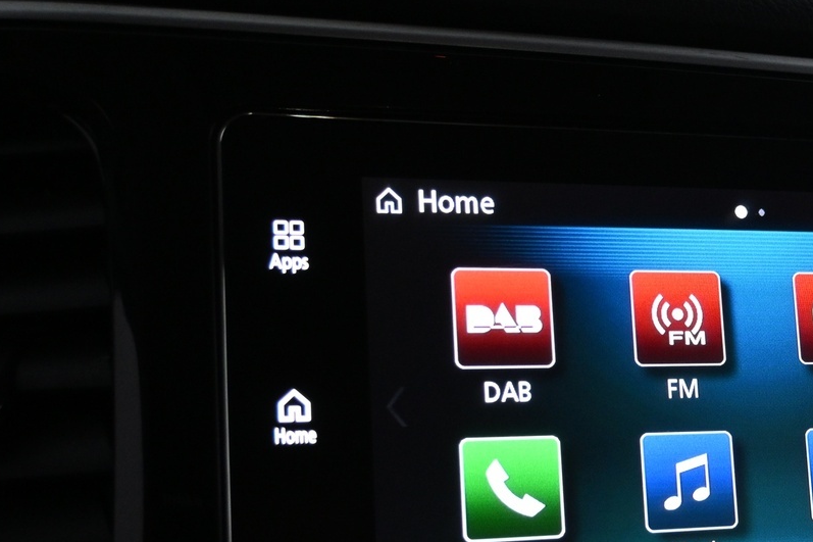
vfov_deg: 21.1
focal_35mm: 64
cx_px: 699
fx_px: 1445
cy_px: 383
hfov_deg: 30.3
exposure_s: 1/125
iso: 1400
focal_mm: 21
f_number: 4
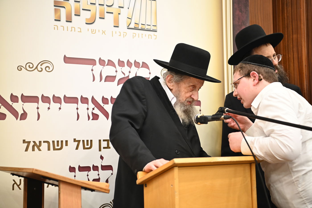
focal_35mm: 62
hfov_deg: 32.4
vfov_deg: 21.9
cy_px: 104
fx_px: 537
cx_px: 156
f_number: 3.2
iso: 1600
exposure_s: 1/125
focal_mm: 62
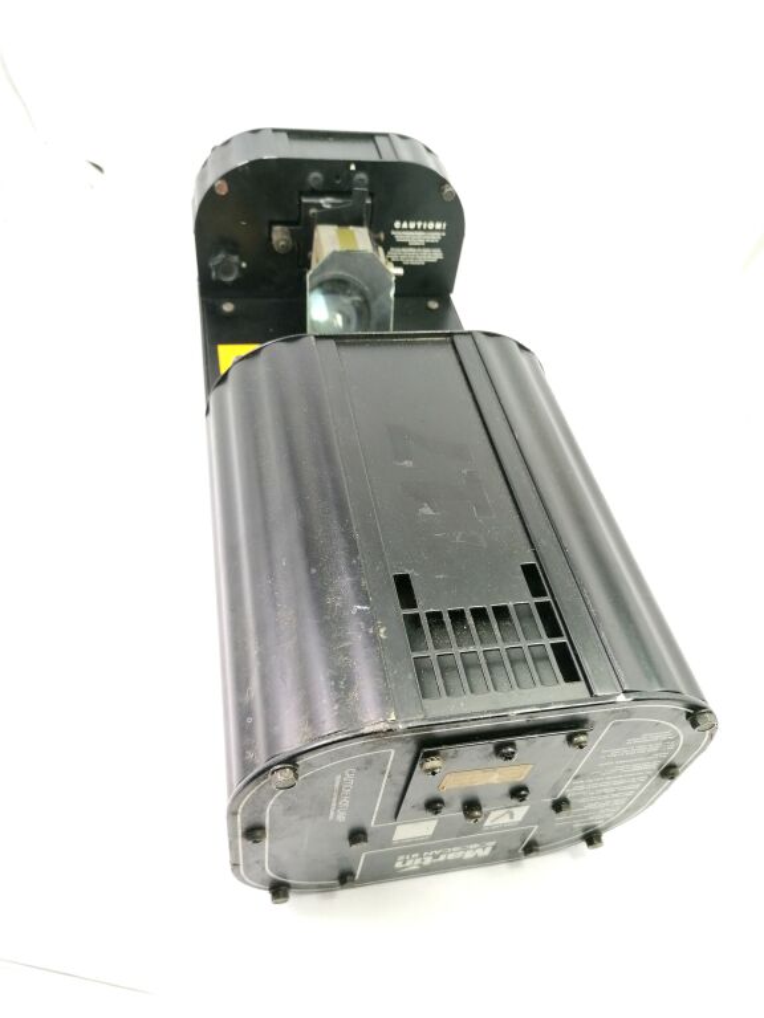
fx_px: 795
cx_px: 382
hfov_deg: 51.4
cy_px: 509
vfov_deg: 65.3
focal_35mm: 27
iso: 64
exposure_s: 1/100
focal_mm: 4.75
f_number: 1.8
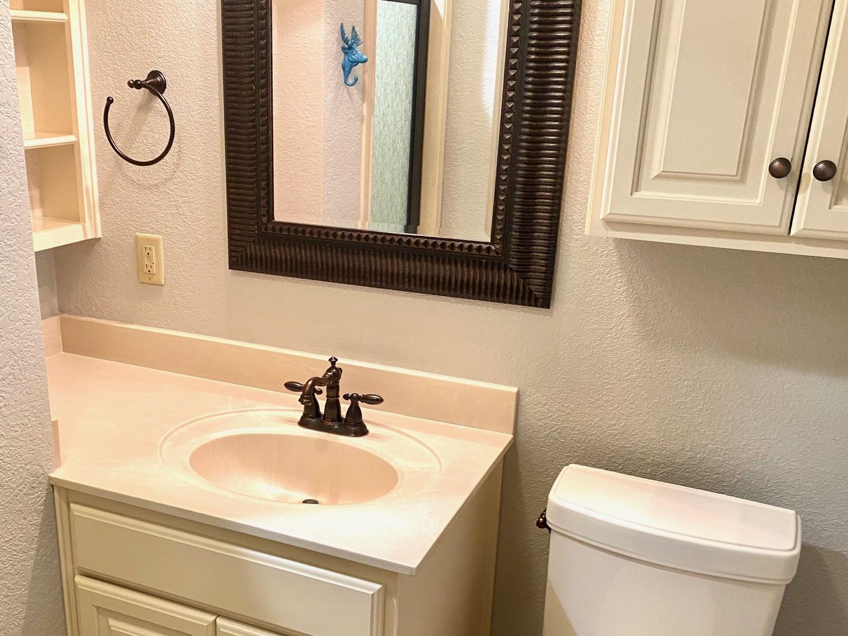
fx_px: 882
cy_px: 397
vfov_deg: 39.4
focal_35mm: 36
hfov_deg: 50.9
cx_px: 321
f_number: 1.8
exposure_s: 1/60
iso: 125
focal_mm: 4.25
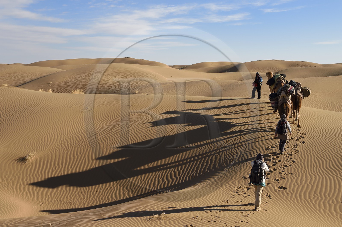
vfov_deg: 29.2
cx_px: 171
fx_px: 437
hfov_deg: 42.8
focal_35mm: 46
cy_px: 114
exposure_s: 1/400
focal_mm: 46
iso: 200
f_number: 9
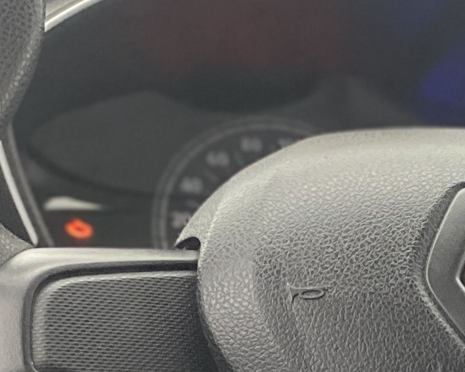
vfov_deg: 10.8
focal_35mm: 135
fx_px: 1857
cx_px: 698
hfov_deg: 13.4
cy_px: 633
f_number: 1.8
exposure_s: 1/30
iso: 640
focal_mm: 4.25
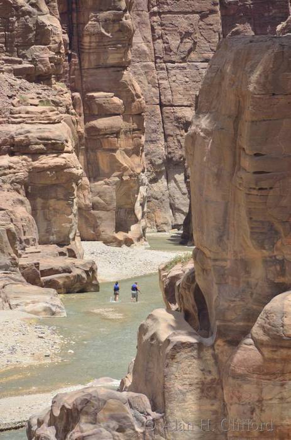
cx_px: 146
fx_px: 3657
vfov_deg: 6.9
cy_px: 220
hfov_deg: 4.6
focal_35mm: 300
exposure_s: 1/400
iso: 125
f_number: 6.3
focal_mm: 200
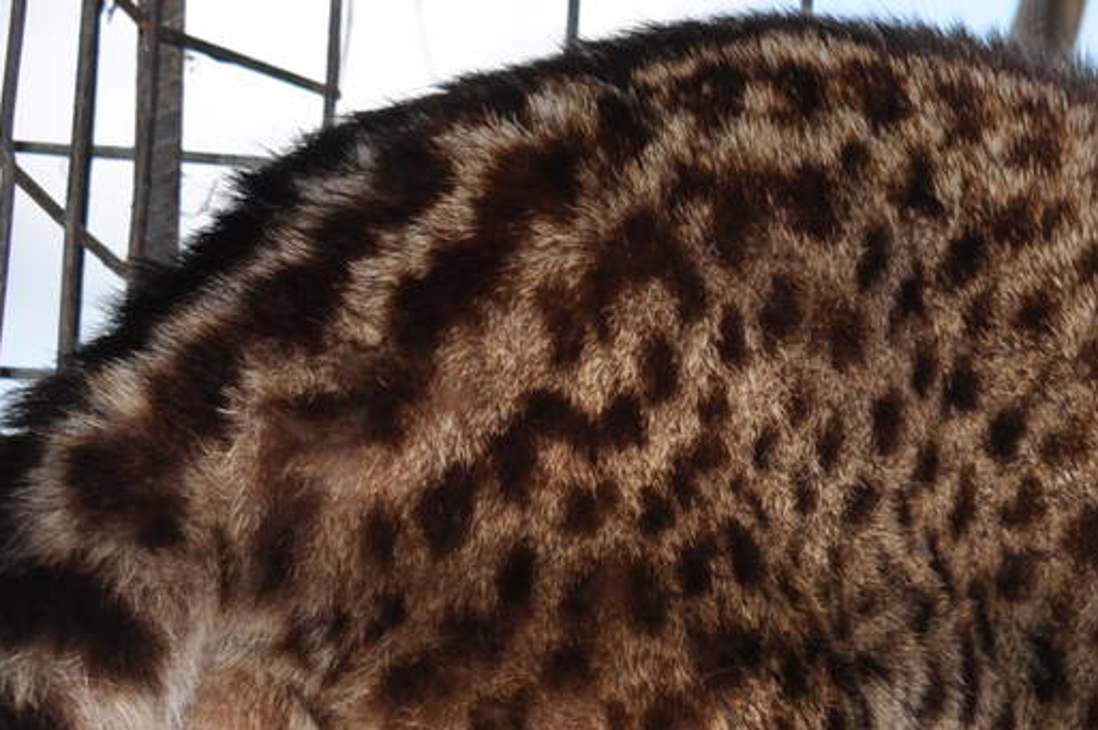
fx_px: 5698
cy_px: 1069
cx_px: 1196
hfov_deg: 10.9
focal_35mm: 187
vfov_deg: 7.2
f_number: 8
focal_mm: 40
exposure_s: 1/200
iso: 200
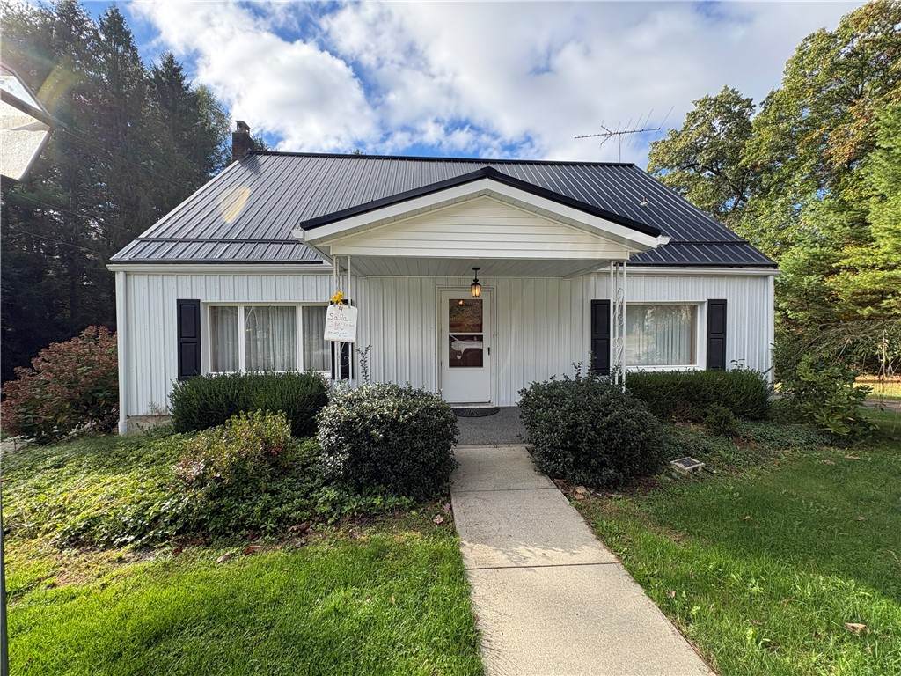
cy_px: 338
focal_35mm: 14
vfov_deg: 85.7
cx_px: 450
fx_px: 364
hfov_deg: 102.1
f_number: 2.2
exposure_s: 1/664
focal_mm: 2.22
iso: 40
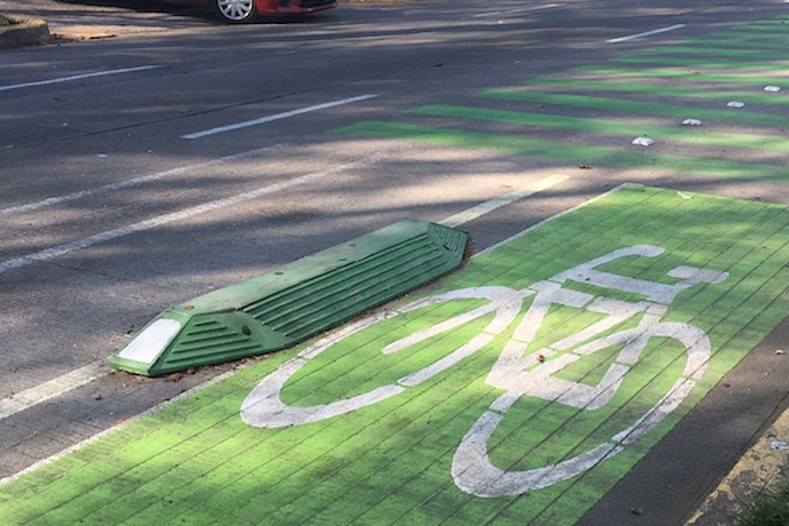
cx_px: 542
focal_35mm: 51
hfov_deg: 38.3
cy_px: 256
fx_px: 1118
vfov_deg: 26.5
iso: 25
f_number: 2.2
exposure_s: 1/363
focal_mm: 4.15
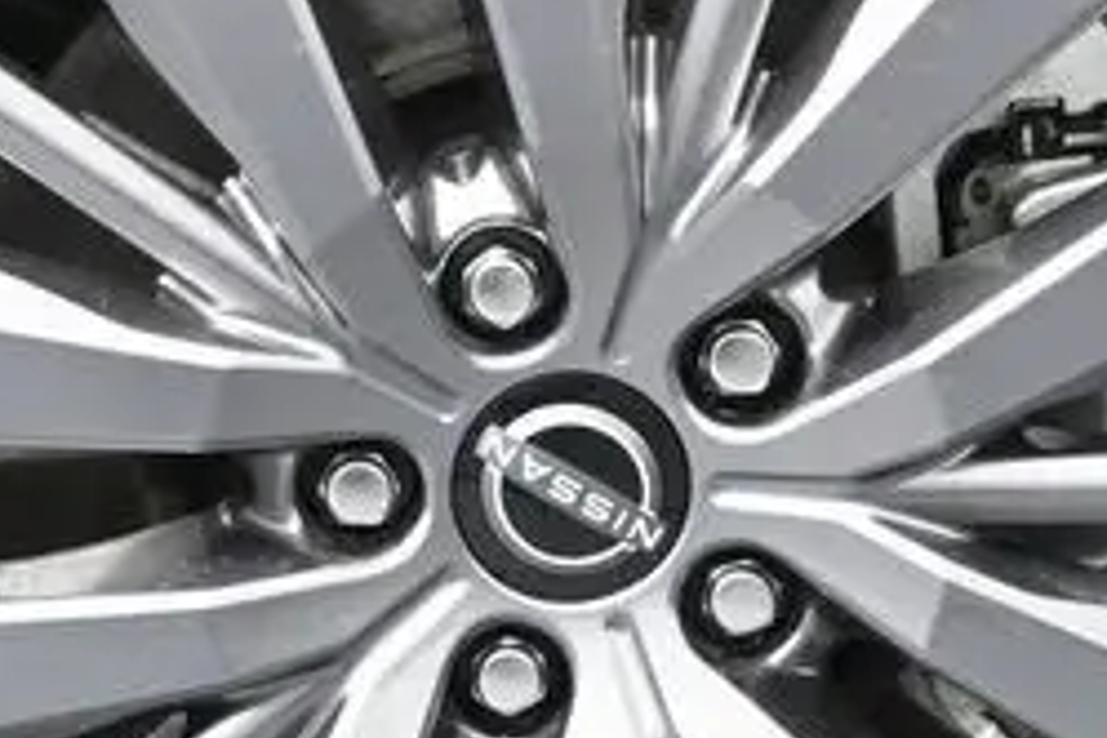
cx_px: 614
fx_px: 4645
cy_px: 385
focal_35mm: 151
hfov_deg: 13.6
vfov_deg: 9.1
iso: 1800
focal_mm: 24.5
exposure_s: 1/125
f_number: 4.2
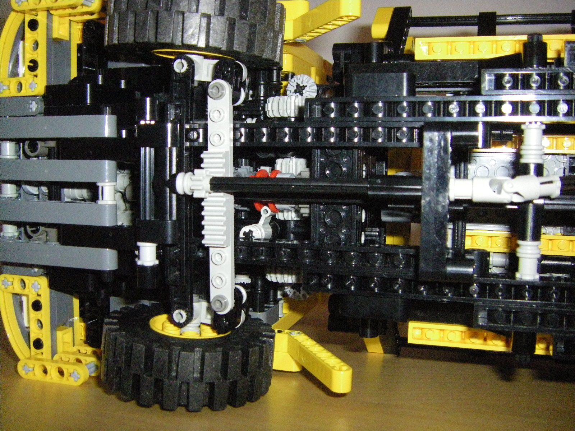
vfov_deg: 37.7
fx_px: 631
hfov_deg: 49.0
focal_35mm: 38
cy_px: 216
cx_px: 288
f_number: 7
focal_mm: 6.3
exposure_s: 1/50
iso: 800
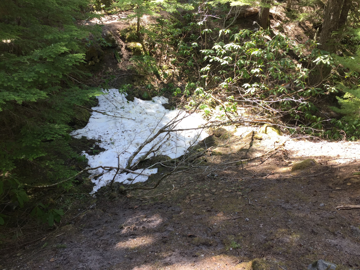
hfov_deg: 61.7
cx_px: 180
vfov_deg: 48.2
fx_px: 302
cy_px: 135
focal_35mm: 29
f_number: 2.2
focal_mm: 4.15
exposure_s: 1/120
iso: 32
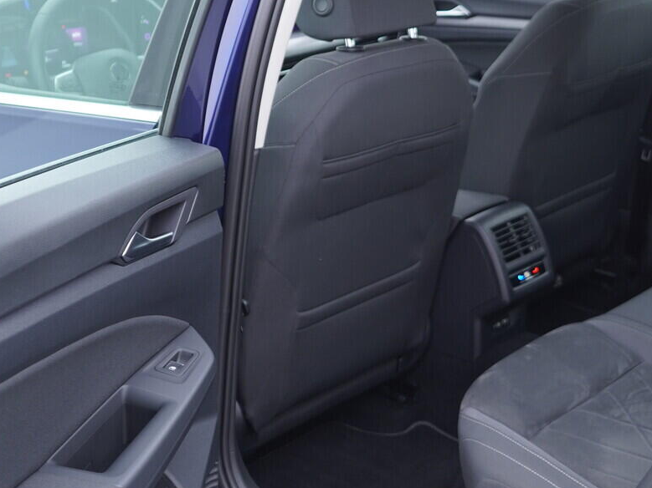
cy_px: 232
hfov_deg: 30.2
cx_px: 377
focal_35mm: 64
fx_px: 1205
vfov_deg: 22.9
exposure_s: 1/40
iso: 250
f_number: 2.8
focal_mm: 24
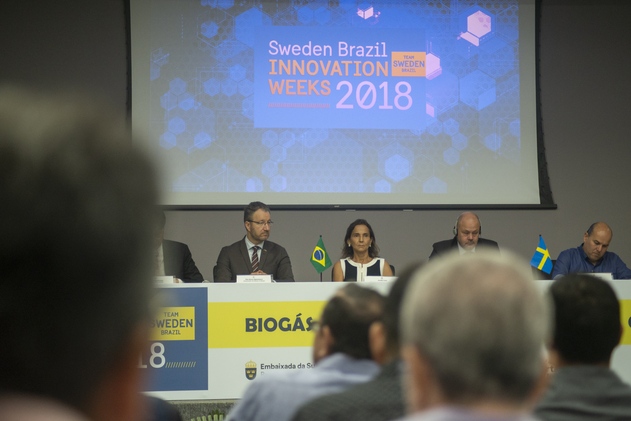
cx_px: 316
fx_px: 1753
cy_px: 210
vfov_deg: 13.7
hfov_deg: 20.4
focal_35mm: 100
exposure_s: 1/320
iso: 2500
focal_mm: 100
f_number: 4
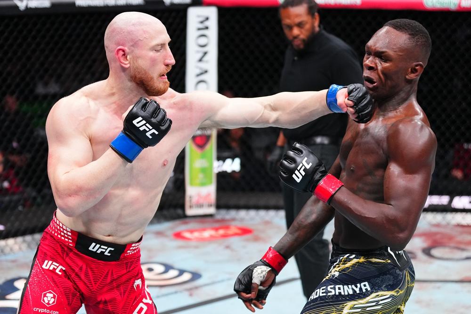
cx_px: 236
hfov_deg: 28.9
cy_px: 157
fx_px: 915
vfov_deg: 19.4
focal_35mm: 70
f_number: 2.8
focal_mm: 70
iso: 3200
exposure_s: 1/1250
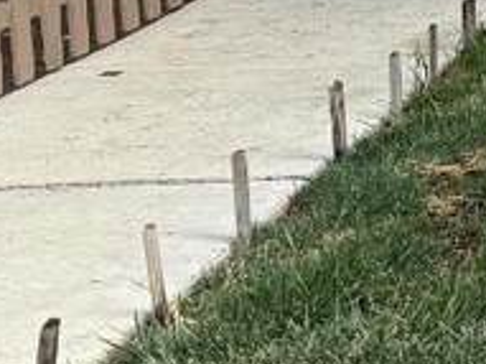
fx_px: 2259
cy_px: -272
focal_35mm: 161
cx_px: 1613
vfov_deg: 8.9
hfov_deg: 9.0
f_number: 1.78
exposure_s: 1/2611
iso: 100
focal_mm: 6.76
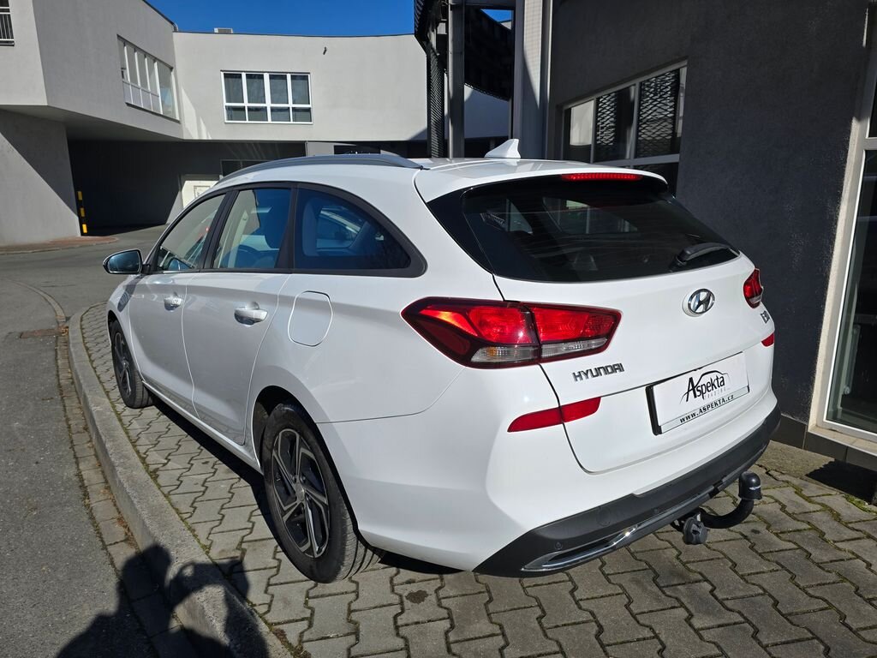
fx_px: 583
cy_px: 329
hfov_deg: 73.9
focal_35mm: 23
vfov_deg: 58.9
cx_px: 438
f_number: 1.7
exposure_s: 1/1559
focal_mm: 6.3
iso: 12
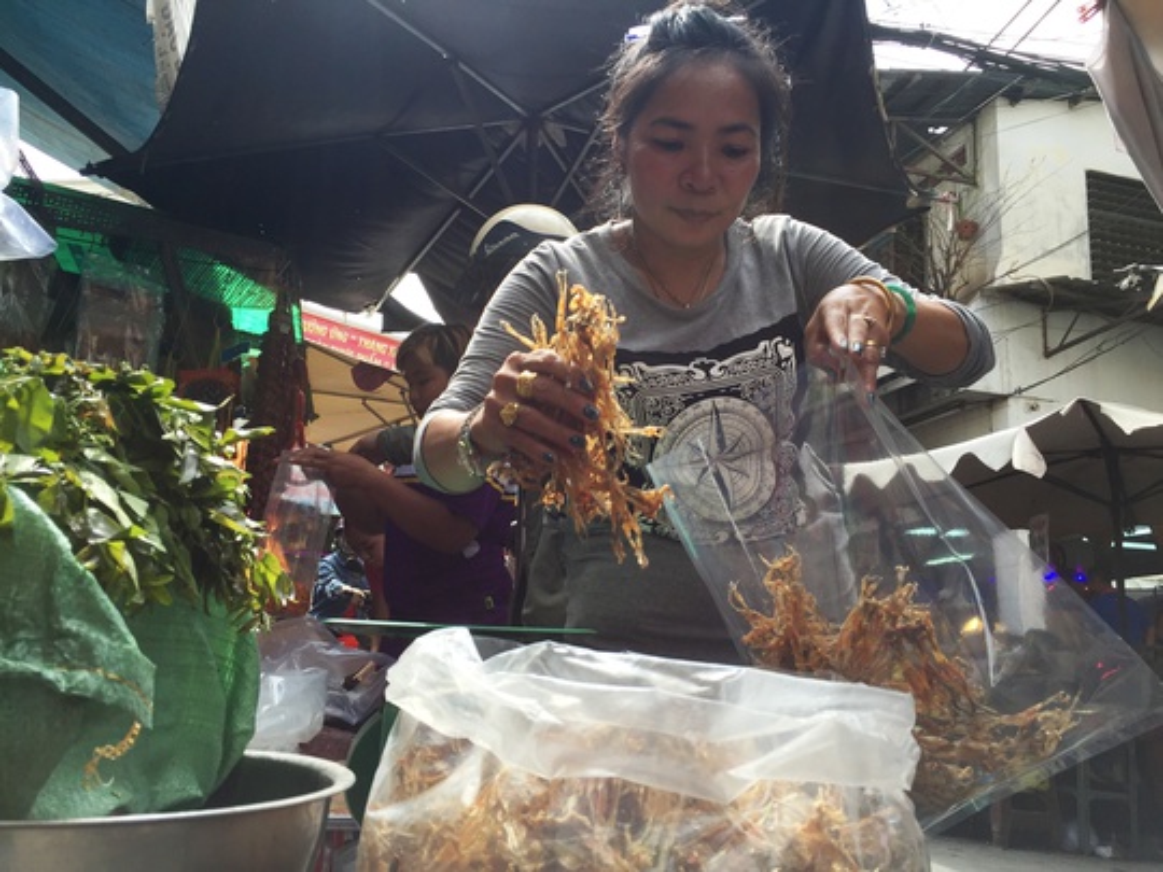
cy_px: 436
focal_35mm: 29
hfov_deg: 61.7
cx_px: 582
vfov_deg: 48.2
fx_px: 974
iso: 32
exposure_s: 1/514
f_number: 2.2
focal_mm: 4.15
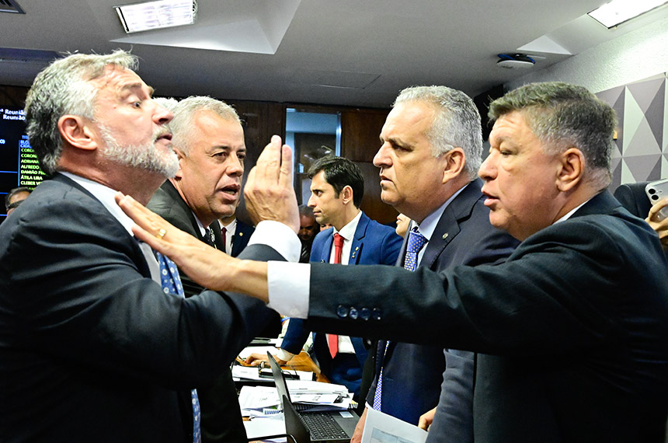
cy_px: 222
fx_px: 667
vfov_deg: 36.7
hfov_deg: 53.2
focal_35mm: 36
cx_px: 334
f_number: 4.5
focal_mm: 24
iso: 5000
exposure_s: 1/320
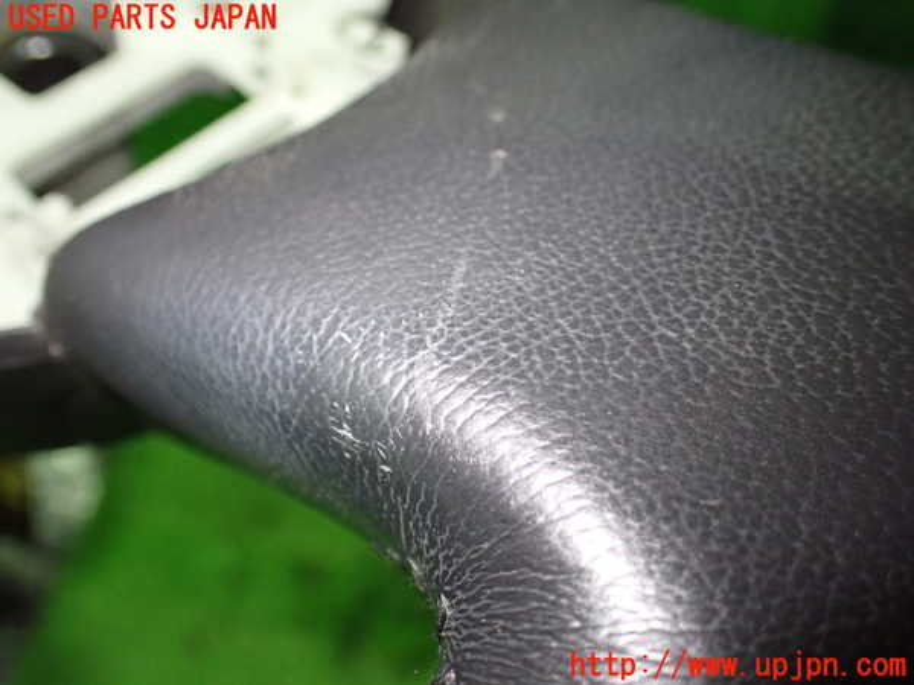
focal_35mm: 30
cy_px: 342
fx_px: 792
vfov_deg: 46.8
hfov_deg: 60.0
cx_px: 457
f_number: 2.3
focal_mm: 5.4
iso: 800
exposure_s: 1/60
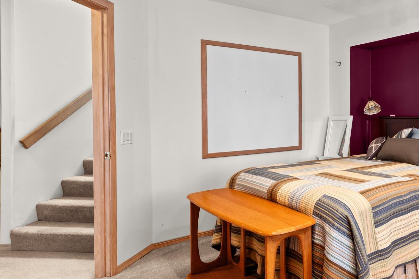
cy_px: 120
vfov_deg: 44.8
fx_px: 338
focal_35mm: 29
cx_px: 347
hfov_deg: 57.8
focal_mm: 10
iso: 200
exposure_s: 3.2
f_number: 9
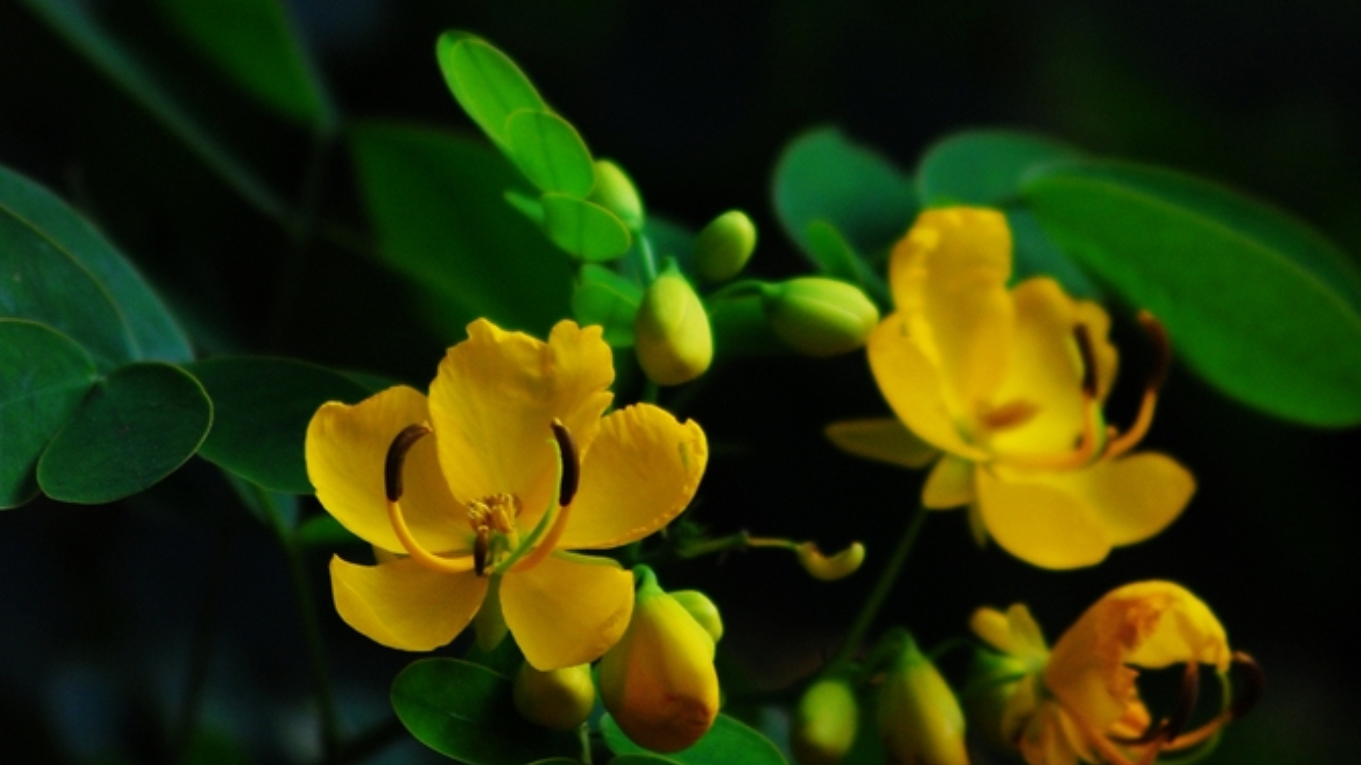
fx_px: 20386
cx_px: 680
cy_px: 151
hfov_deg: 3.8
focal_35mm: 565
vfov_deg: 2.1
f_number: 5.6
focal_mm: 240
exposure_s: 1/160
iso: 200
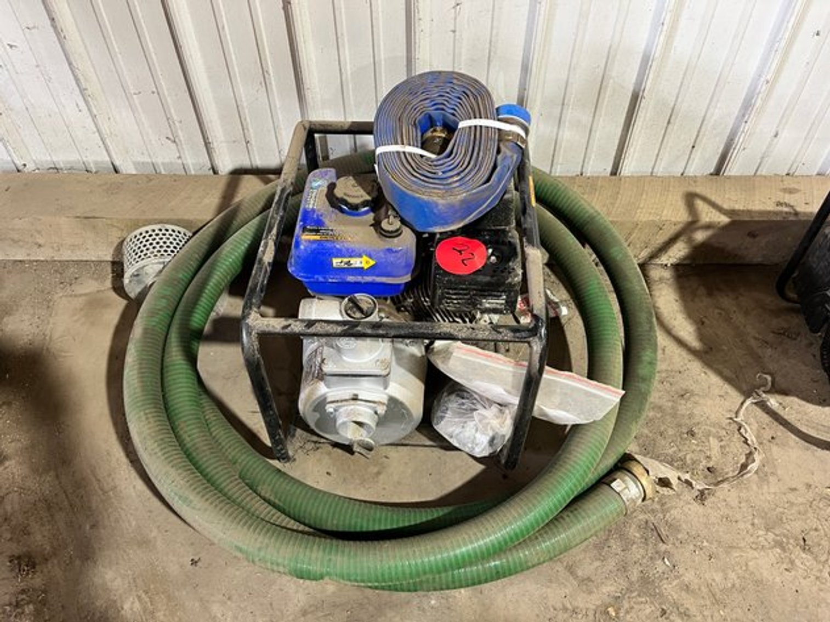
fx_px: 623
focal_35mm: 26
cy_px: 311
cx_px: 415
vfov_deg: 53.1
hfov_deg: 67.3
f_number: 1.6
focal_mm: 5.1
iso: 200
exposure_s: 1/60
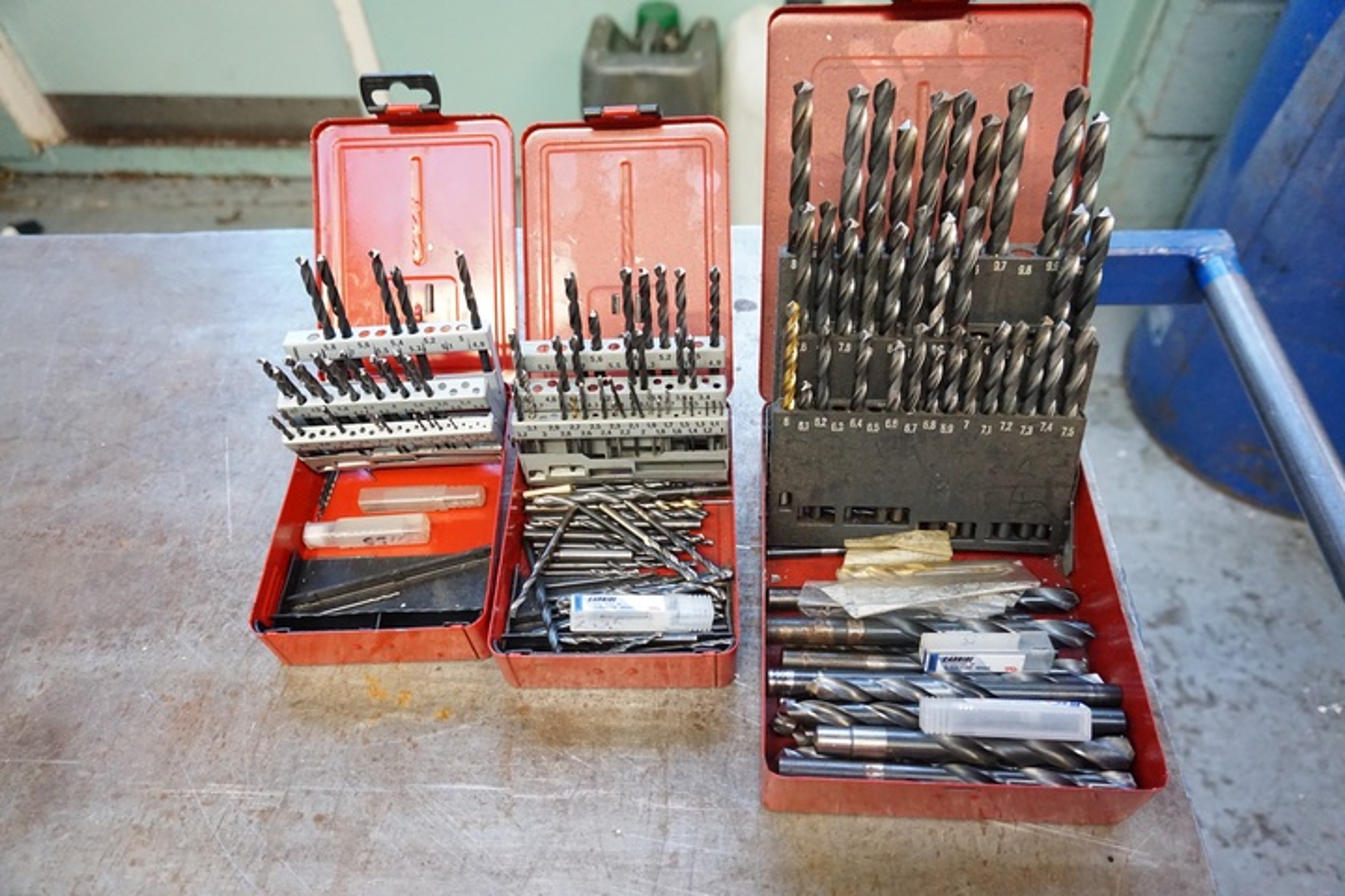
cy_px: 448
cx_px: 672
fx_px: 897
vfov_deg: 53.1
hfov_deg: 73.7
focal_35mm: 24
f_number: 3.5
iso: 2500
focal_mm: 16
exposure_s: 1/160
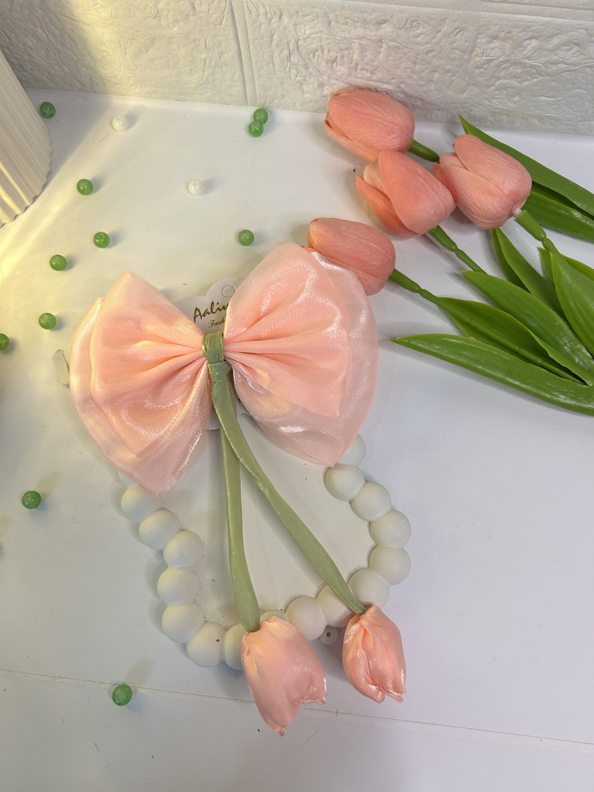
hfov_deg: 53.1
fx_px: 595
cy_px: 396
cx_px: 297
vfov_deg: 67.3
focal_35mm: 26
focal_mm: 5.7
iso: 80
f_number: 1.5
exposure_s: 1/100
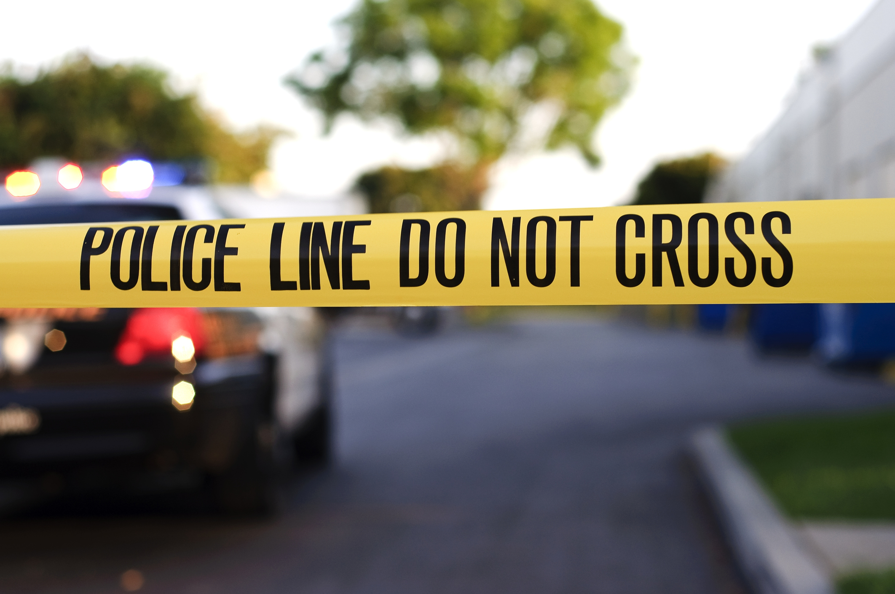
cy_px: 297
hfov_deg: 27.0
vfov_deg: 18.1
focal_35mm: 75
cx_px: 448
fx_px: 1862
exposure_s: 1/320
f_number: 3.2
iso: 200
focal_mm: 50
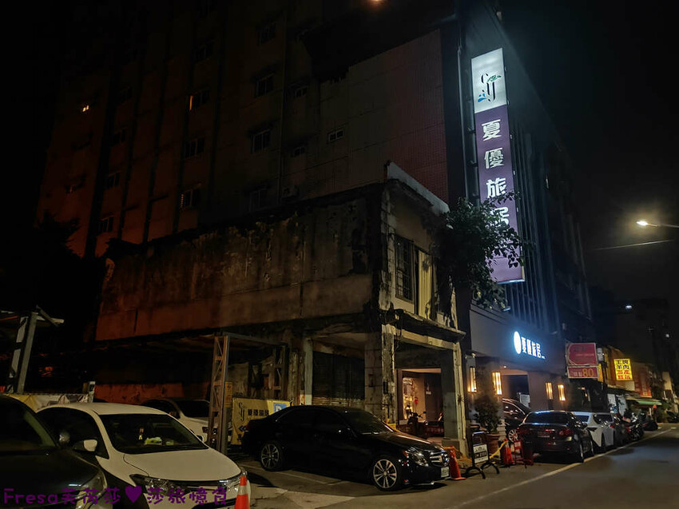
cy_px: 254
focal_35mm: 23
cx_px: 340
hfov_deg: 73.9
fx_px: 451
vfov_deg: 58.9
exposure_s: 1
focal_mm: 3.97
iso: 1728
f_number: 1.7
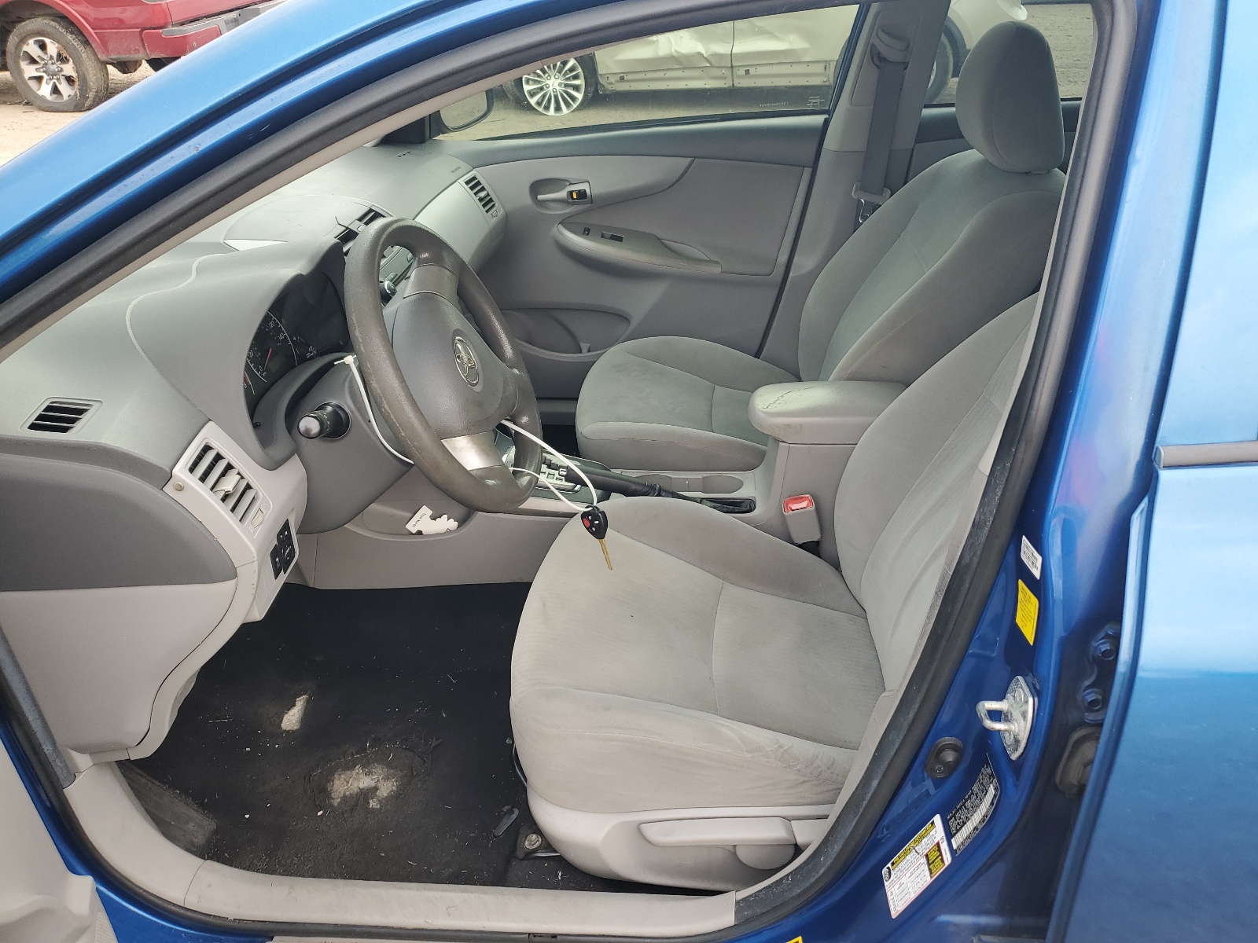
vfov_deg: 53.1
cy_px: 472
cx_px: 629
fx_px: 945
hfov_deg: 67.3
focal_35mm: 26
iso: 50
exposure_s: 1/263
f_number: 1.5
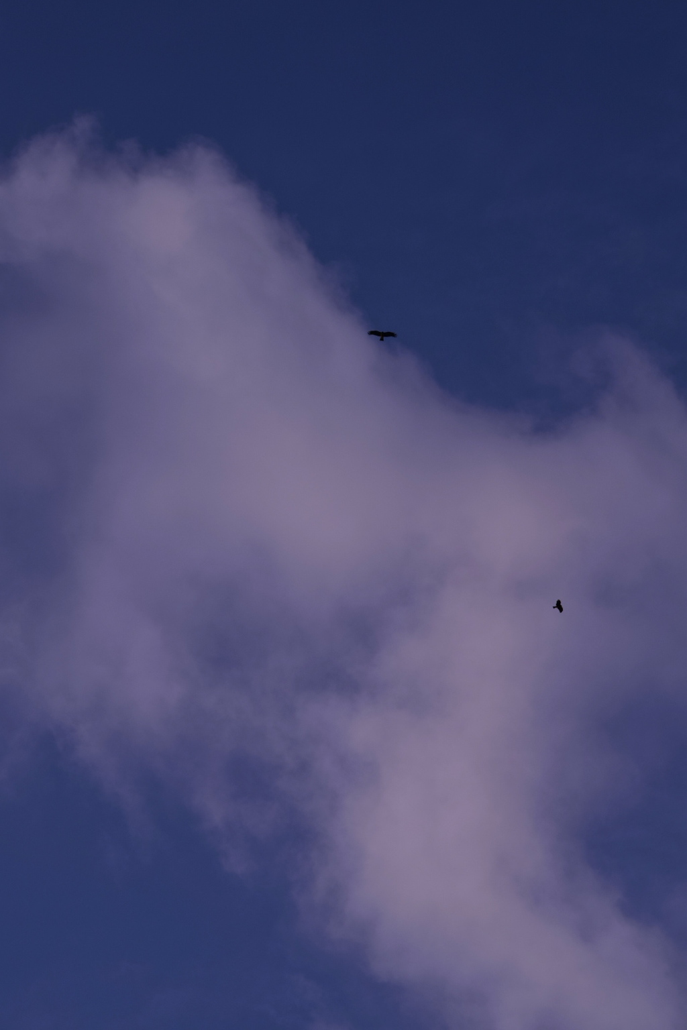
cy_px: 515
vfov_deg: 11.0
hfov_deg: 7.3
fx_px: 5367
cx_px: 344
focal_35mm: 188
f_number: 10
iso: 100
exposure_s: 1/640
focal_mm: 125
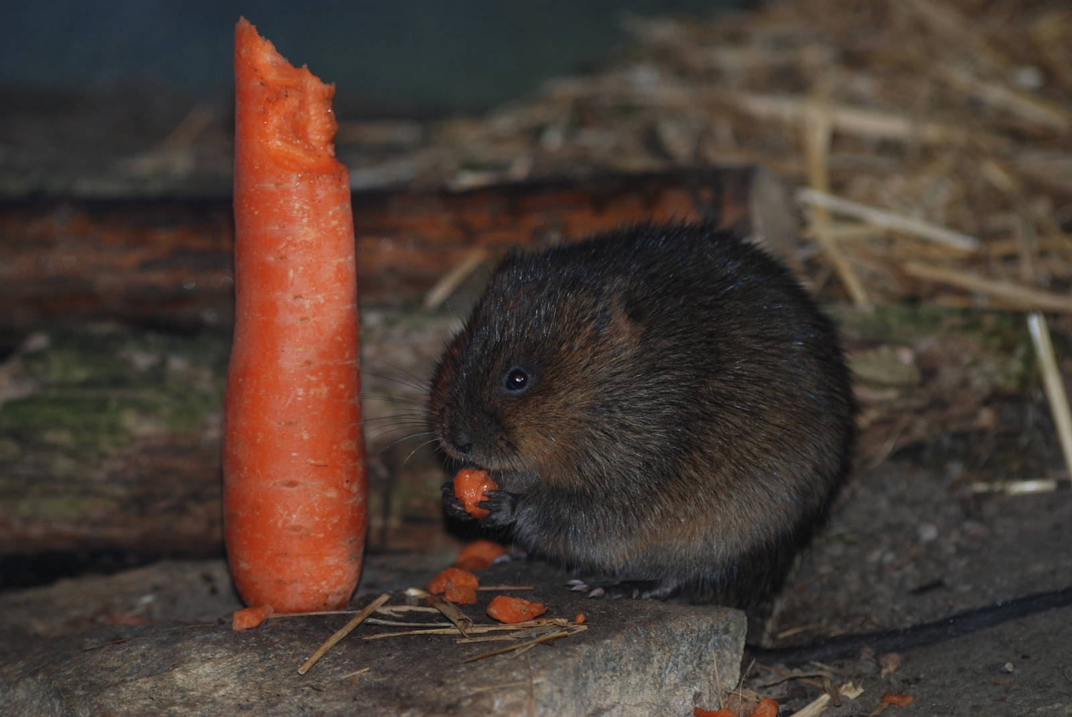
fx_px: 5366
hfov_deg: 11.4
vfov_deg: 7.7
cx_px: 536
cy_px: 358
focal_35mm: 180
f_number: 4.2
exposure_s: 1/60
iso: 200
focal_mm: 120
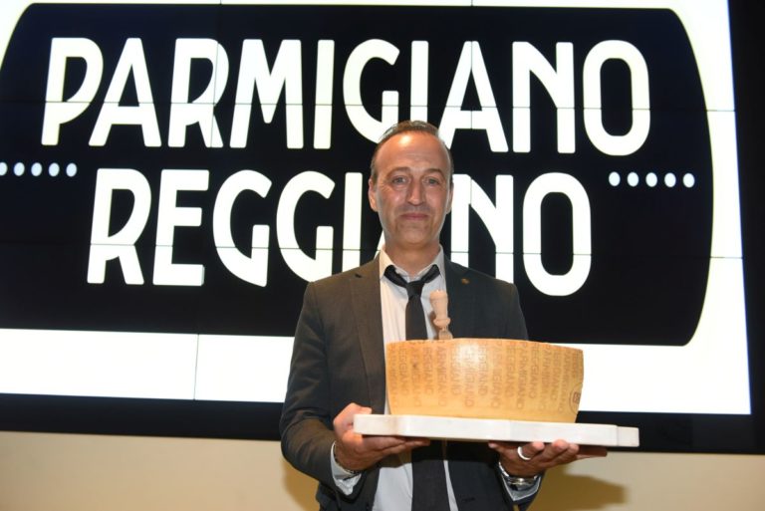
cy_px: 256
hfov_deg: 58.7
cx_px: 382
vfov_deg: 41.2
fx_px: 680
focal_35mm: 32
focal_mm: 32
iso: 1600
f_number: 4
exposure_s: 1/160
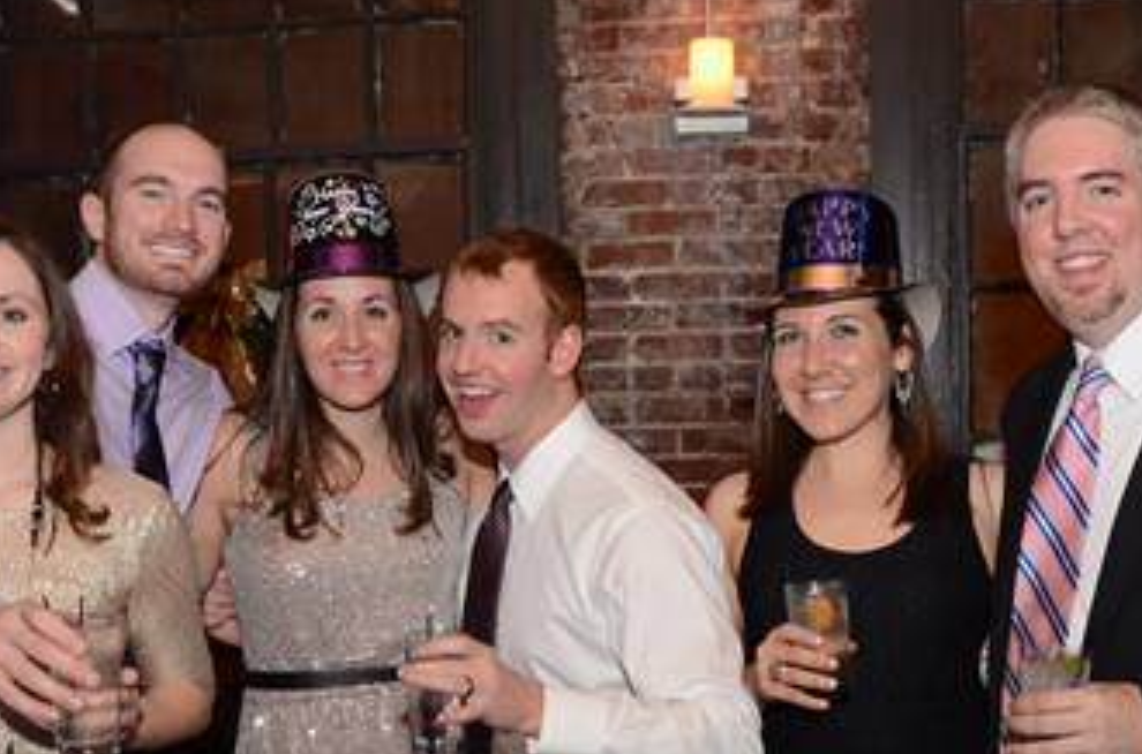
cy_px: 502
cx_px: 578
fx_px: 1582
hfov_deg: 39.7
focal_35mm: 50
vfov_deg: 26.7
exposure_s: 1/30
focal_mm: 20
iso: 1250
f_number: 4
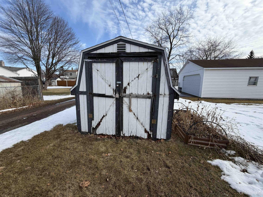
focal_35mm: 14
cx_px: 132
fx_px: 106
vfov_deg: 85.7
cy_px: 98
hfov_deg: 102.1
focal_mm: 2.22
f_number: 2.2
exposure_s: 1/770
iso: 20
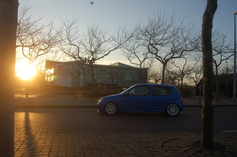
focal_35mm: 27
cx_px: 118
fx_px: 177
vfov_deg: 47.8
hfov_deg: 67.5
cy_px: 78
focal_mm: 18
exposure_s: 1/200
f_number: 7.1
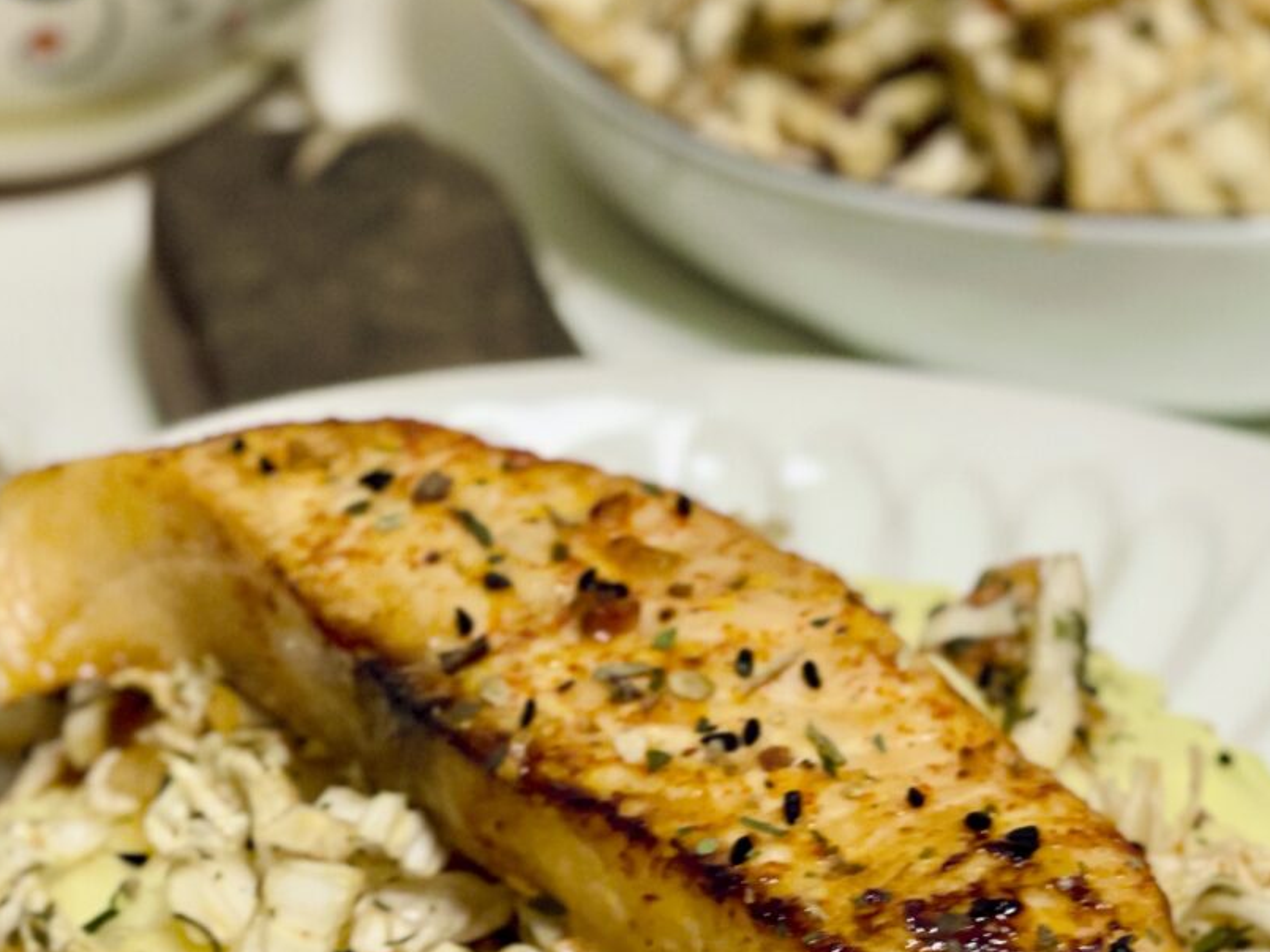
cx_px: 753
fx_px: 5980
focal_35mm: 163
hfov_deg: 12.1
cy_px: 712
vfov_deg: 9.1
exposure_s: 1/33
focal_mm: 7.5
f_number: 2.2
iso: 125
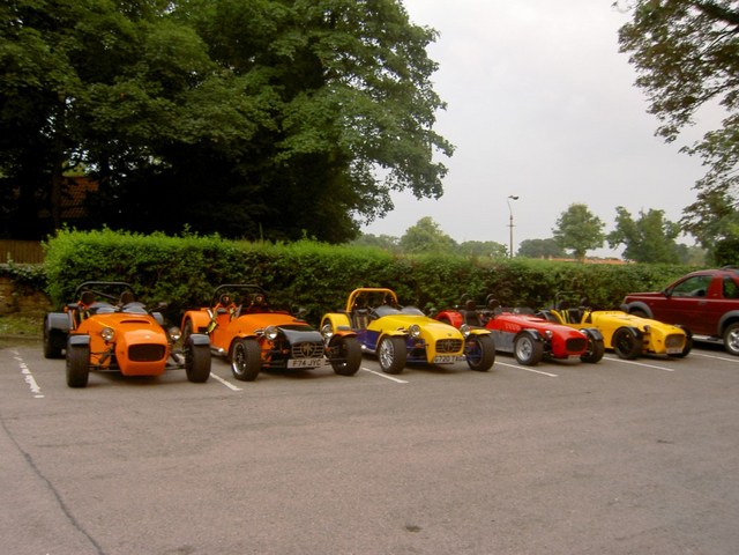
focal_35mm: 34
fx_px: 726
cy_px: 278
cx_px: 370
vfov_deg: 41.8
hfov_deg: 54.0
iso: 50
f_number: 2.8
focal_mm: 5.6
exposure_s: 1/8
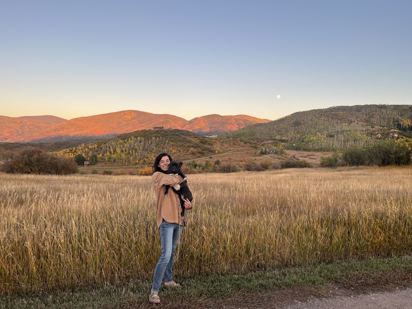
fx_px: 309
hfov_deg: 67.3
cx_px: 206
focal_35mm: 26
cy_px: 154
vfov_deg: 53.1
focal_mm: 5.1
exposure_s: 1/266
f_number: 1.6
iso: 40
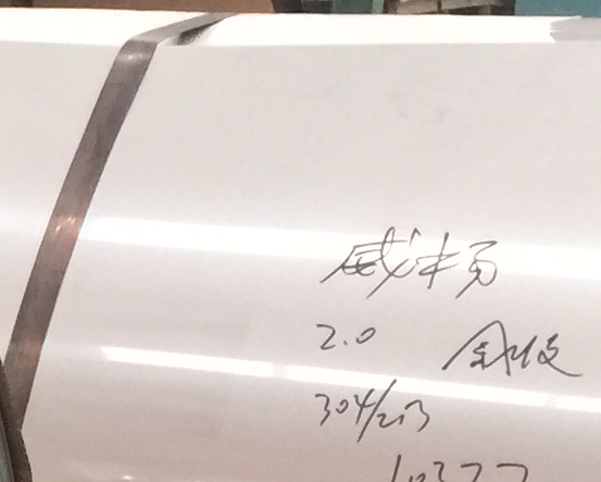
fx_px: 2972
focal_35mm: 167
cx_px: -723
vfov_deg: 8.9
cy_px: 852
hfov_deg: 10.3
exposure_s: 1/33
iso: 80
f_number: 2.2
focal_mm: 4.15
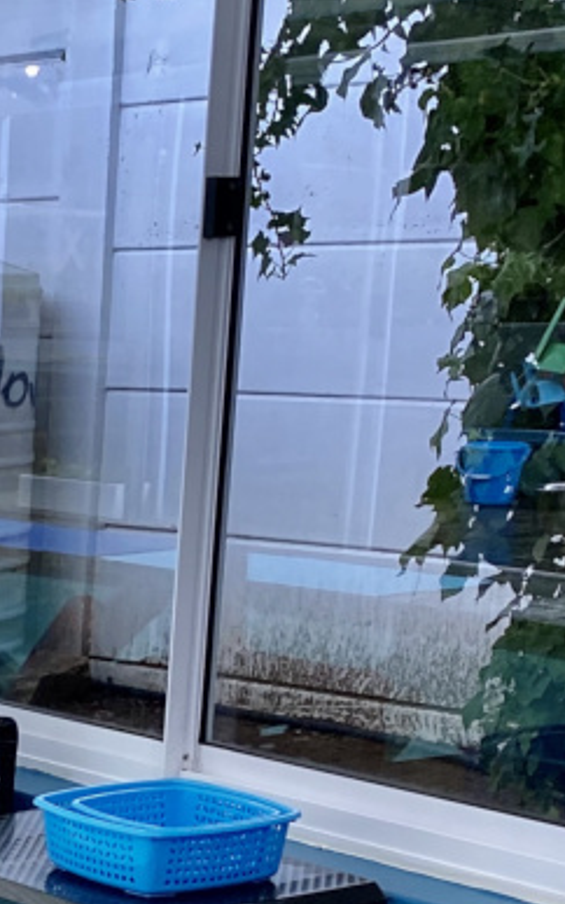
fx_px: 2340
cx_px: -441
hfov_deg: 12.6
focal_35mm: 95
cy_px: 1024
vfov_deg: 20.7
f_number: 1.8
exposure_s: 1/100
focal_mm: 4.25
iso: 100
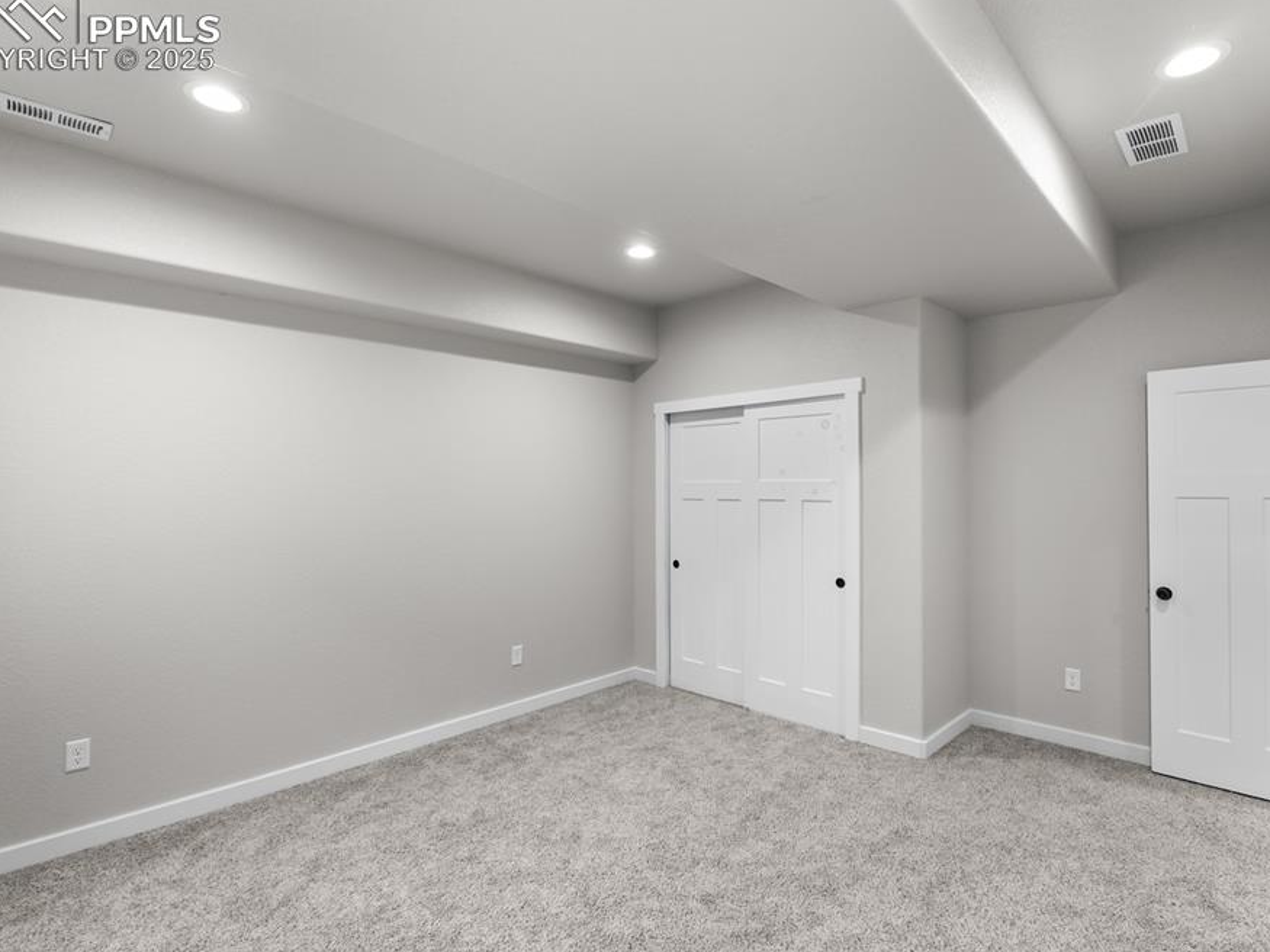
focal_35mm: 18
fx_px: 660
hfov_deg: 87.7
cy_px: 485
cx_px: 672
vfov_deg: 71.6
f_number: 5.6
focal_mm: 16
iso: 1600
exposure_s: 1/25
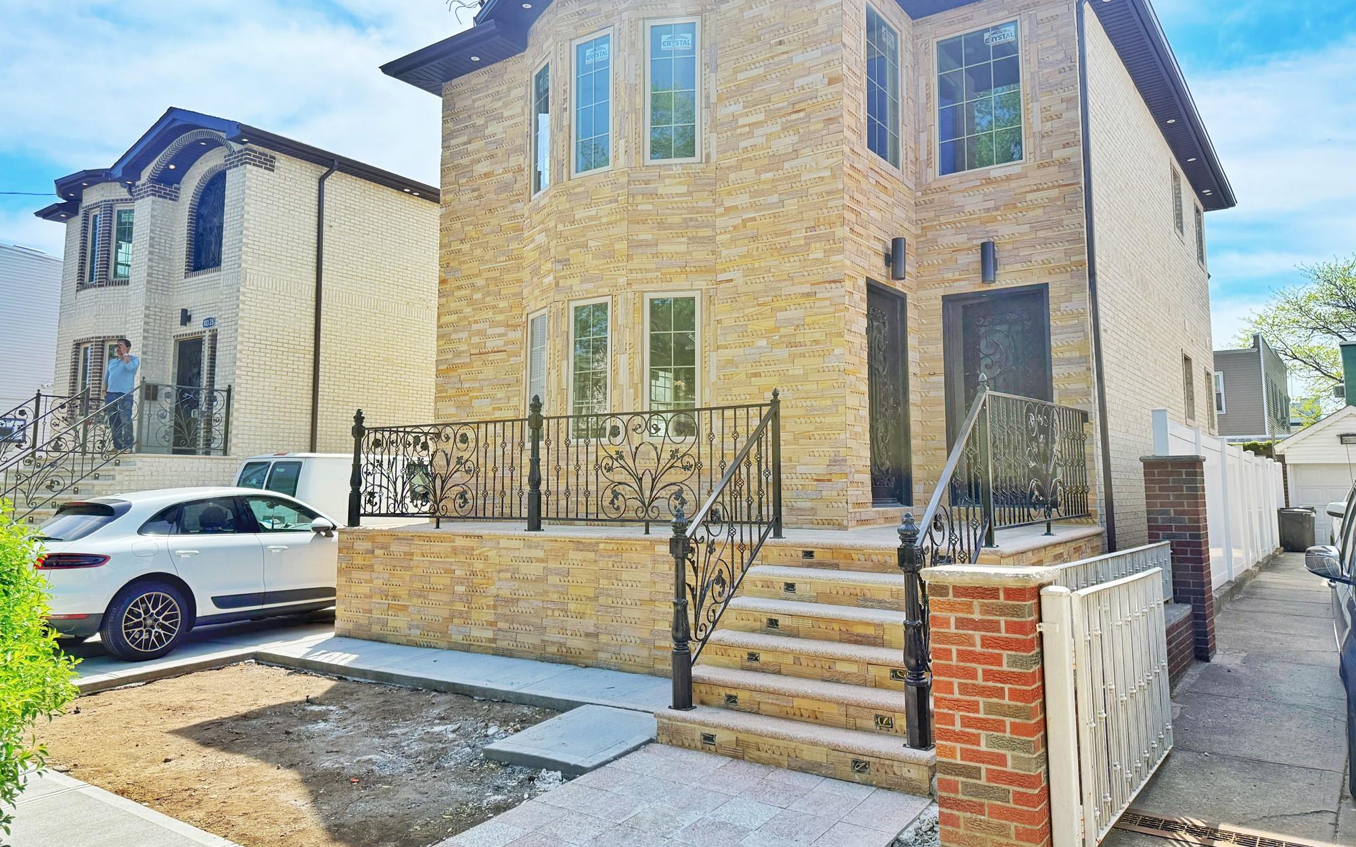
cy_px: 367
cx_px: 666
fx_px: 961
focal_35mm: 26
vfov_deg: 47.5
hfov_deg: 70.4
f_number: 1.78
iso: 100
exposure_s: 1/3759
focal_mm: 6.76
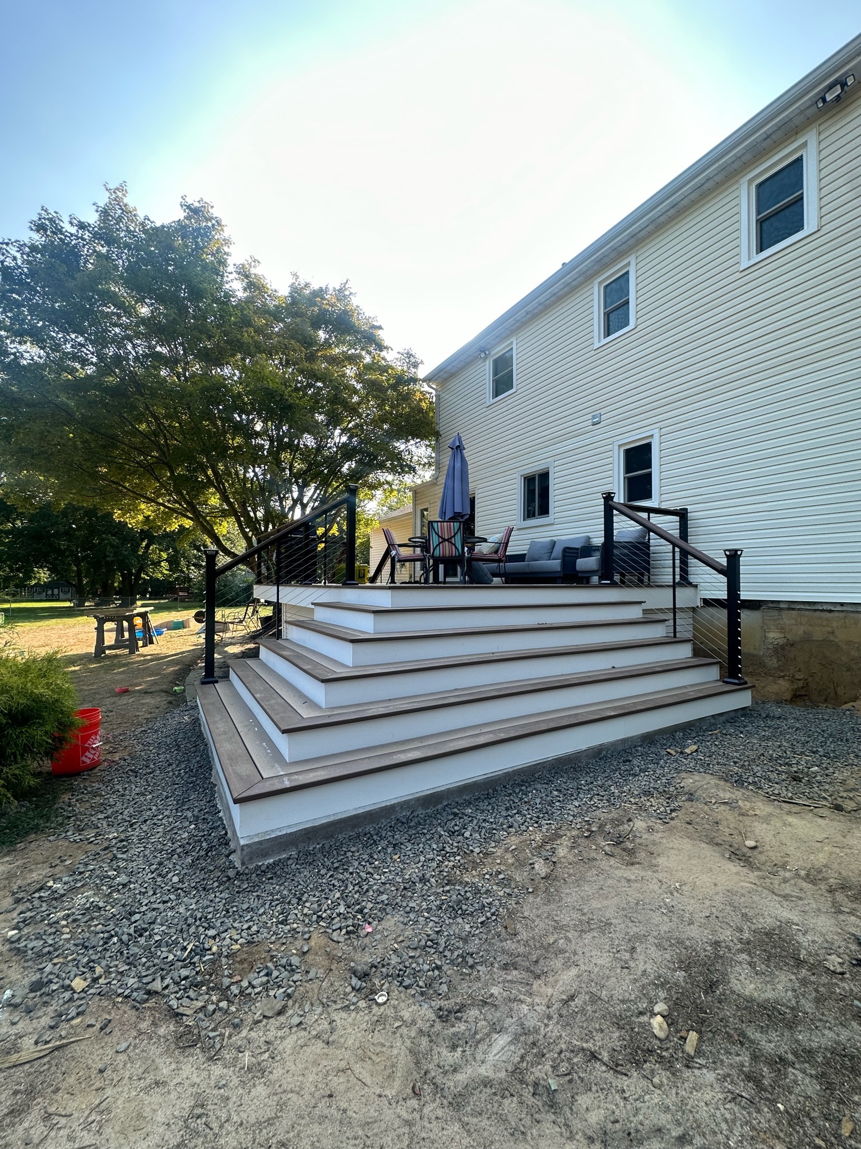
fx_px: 464
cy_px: 574
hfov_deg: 85.7
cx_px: 430
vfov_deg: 102.1
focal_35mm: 14
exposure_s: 1/344
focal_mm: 2.22
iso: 40
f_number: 2.2
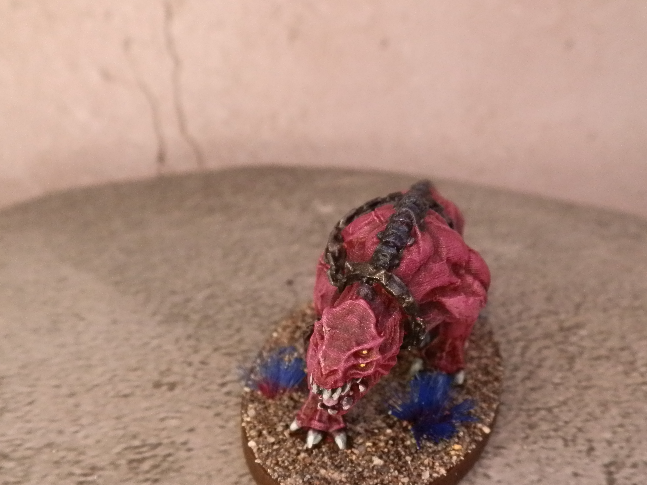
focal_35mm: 39
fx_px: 729
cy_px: 291
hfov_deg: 47.8
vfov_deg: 36.7
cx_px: 359
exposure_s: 1/125
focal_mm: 5
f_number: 3.1
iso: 400
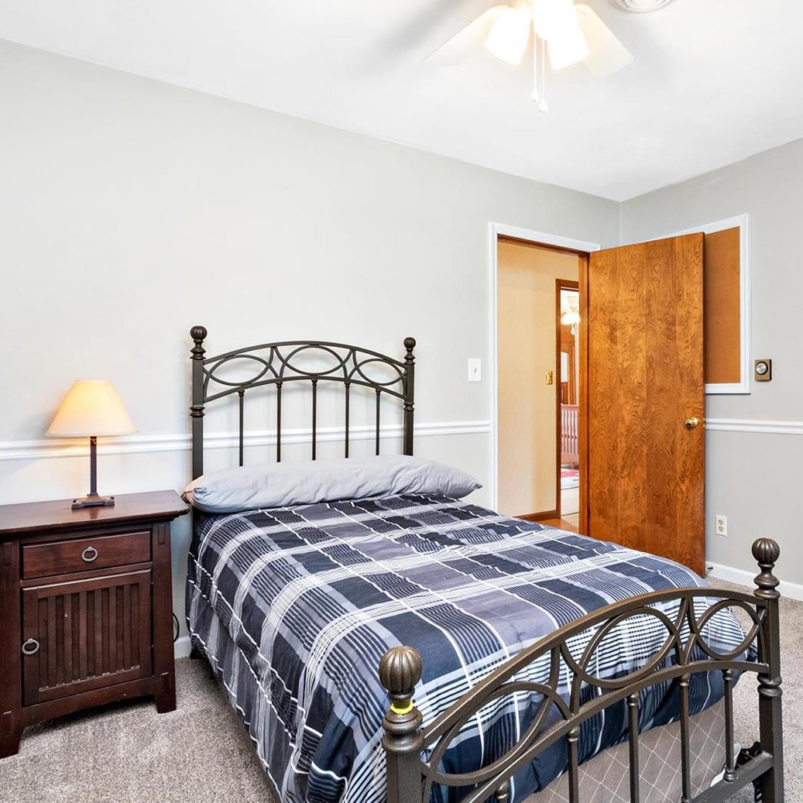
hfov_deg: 70.6
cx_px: 518
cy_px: 391
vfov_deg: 72.1
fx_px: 551
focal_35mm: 21
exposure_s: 1/200
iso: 640
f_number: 10
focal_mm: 8
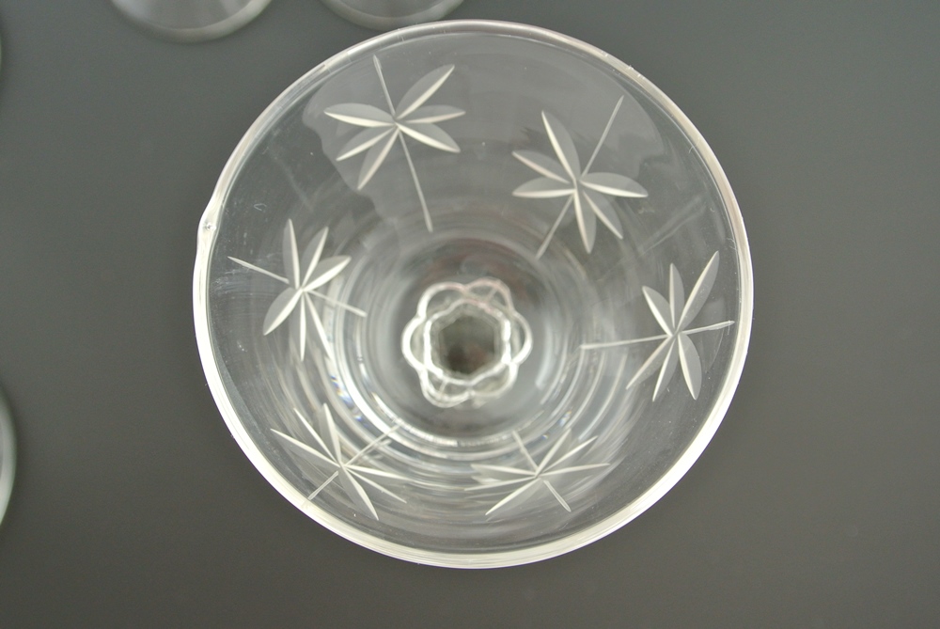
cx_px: 470
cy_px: 314
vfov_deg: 28.7
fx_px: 1228
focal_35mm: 47
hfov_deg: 41.9
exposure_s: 1/60
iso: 450
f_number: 4.5
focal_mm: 17.5
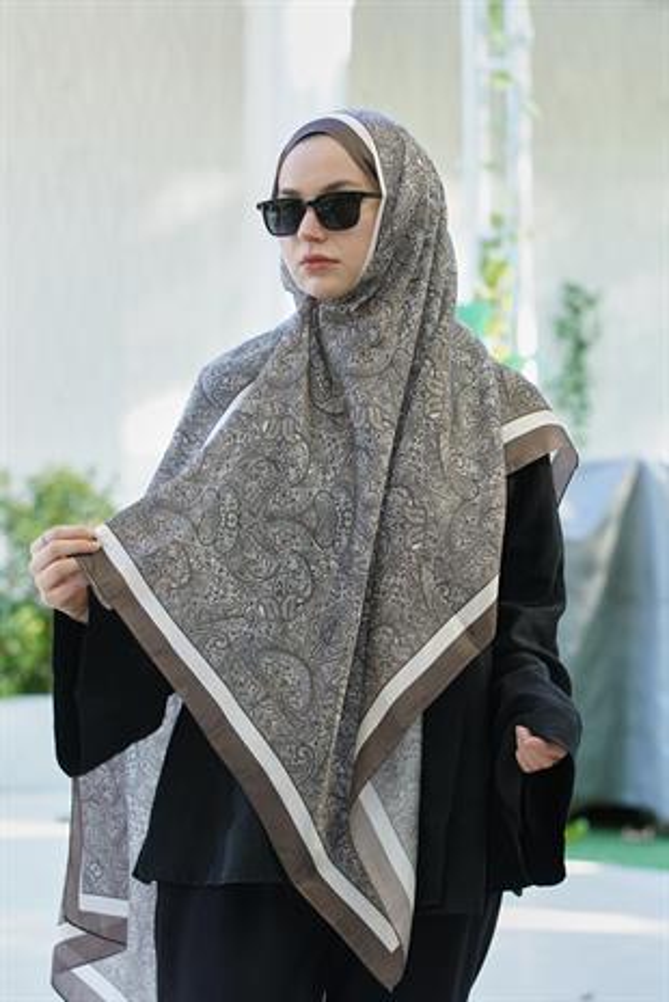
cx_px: 334
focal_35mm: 102
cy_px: 501
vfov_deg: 20.0
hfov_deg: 13.4
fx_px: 2839
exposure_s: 1/125
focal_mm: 102
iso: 500
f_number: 5
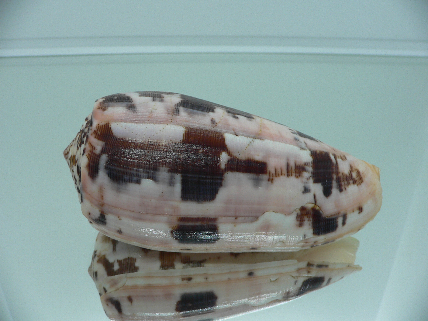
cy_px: 160
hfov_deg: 52.6
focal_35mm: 35
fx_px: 433
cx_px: 214
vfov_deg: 40.7
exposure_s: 1/60
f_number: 2.8
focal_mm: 4.6
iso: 80
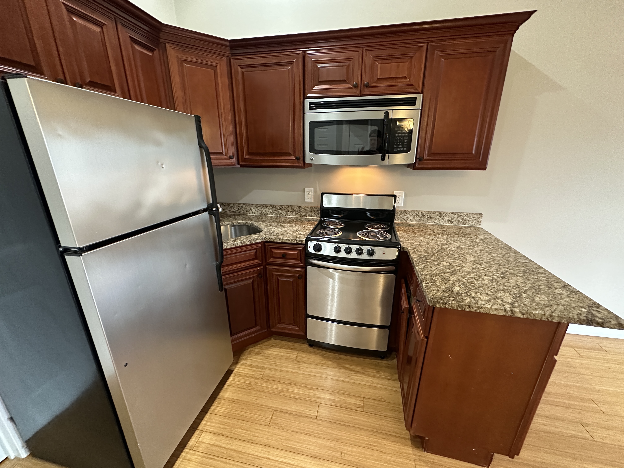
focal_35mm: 14
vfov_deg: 85.7
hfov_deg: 102.1
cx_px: 312
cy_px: 234
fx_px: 252
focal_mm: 2.22
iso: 800
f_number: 2.2
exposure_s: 1/60
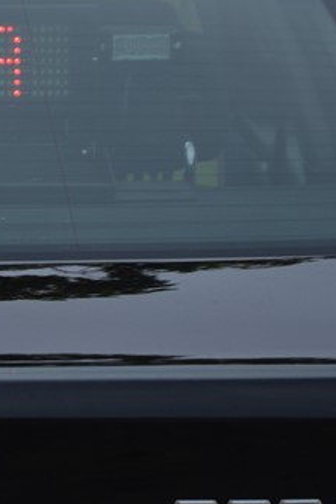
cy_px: 173
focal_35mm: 324
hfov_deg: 4.2
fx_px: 4536
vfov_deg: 6.4
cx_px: -138
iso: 200
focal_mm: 90
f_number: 7.1
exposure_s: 1/800
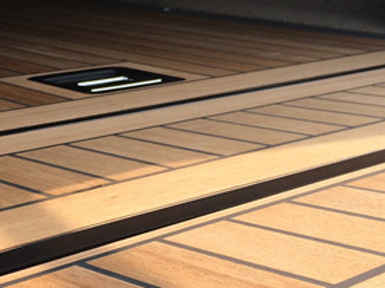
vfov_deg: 18.2
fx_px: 900
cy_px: 177
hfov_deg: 23.4
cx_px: 32
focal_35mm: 81
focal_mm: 4.12
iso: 32
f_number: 2.2
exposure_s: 1/977
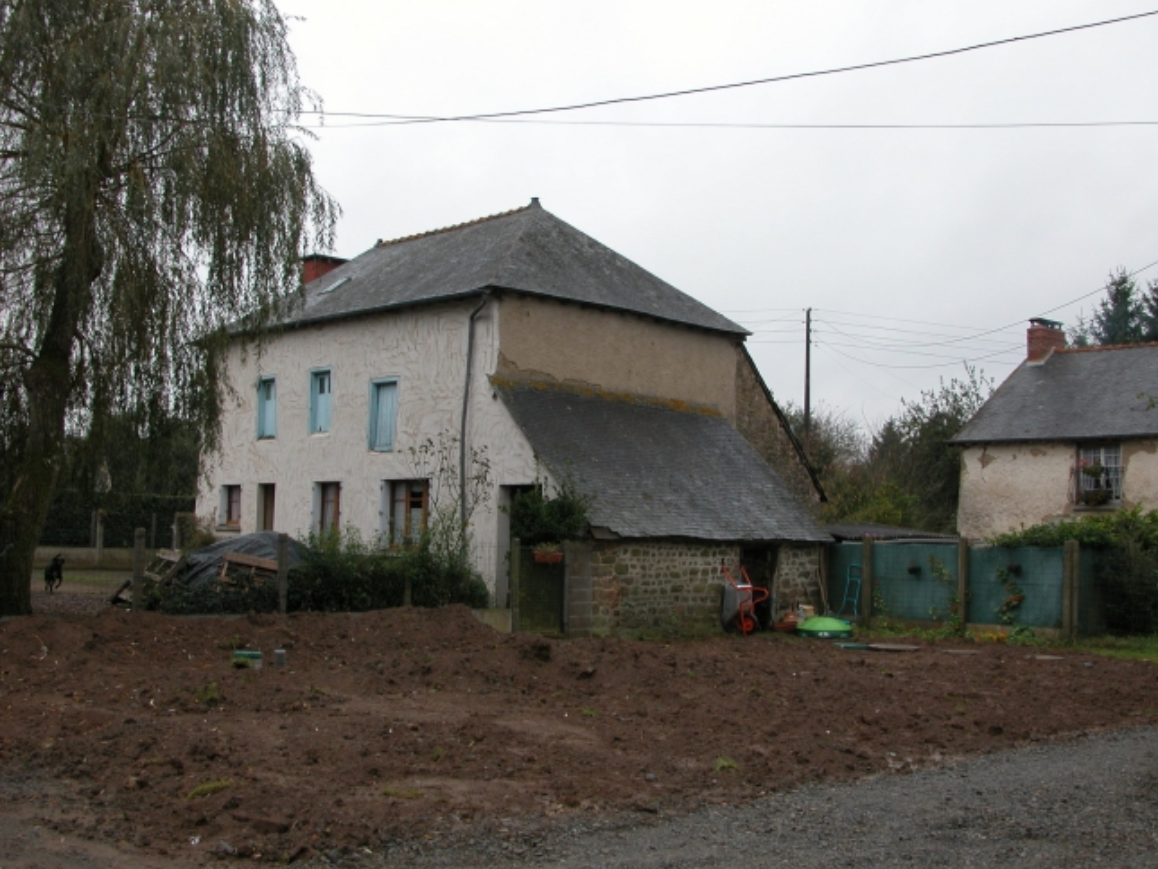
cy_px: 436
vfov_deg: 38.7
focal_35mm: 37
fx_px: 1238
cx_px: 601
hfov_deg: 50.1
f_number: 4.5
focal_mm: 8.9
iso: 100
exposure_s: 1/193
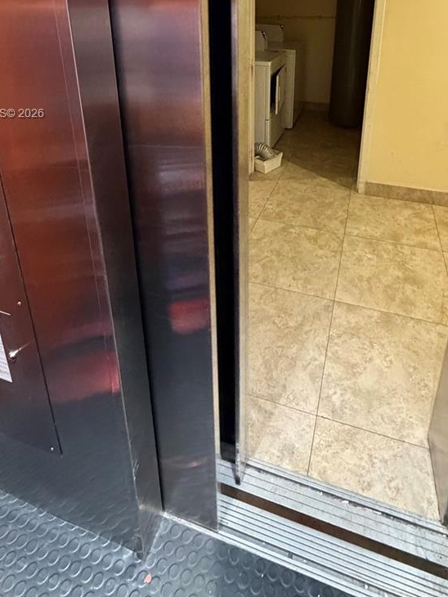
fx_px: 397
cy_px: 114
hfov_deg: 58.6
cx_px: 261
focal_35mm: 23
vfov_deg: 66.7
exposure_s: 1/60
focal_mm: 2.22
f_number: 2.2
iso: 640
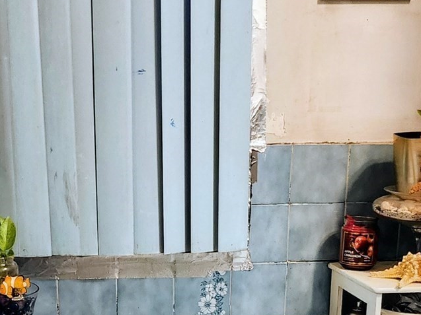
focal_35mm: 74
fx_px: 899
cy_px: 349
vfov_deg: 19.1
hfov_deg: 26.3
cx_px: 190
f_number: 1.8
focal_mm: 6.4
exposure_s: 1/60
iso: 640
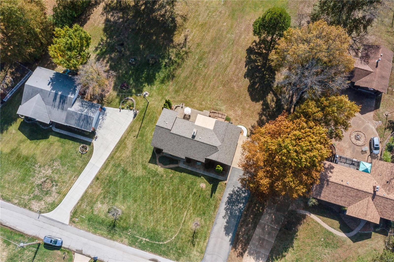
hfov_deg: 65.5
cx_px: 197
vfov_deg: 46.4
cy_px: 131
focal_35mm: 28
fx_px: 306
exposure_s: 1/80
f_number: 5.6
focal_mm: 10.3
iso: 200
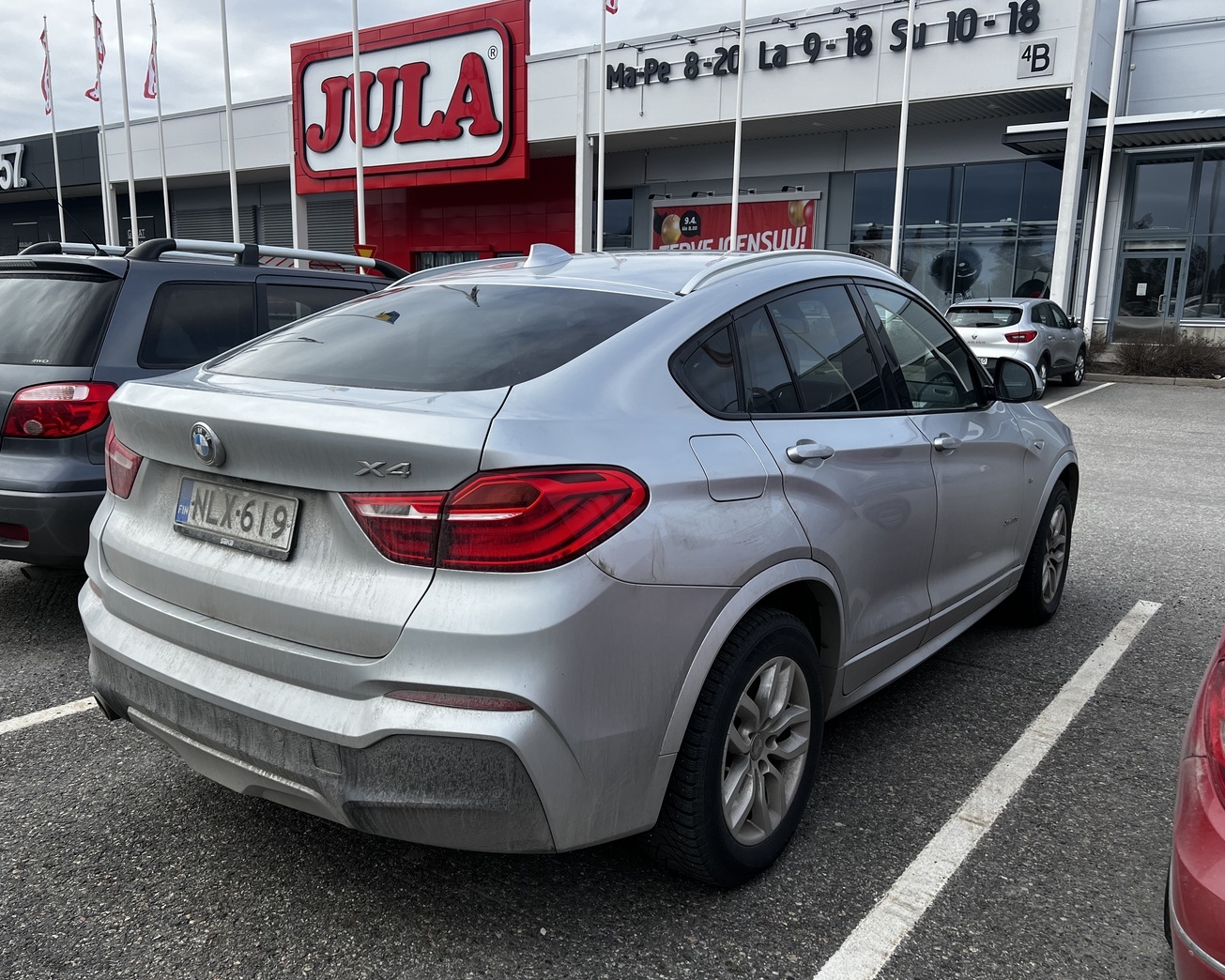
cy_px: 494
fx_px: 1015
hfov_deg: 62.2
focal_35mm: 28
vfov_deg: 51.5
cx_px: 594
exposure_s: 1/1597
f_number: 1.5
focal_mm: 5.7
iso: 50
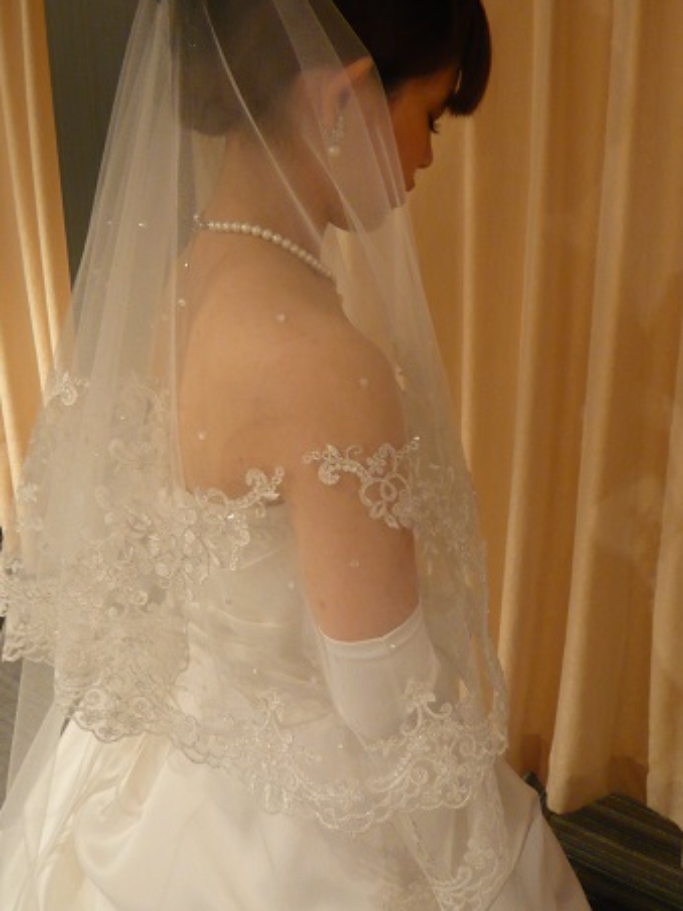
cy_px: 398
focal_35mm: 33
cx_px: 314
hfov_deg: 42.9
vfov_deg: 55.2
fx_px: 868
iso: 200
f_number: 2.8
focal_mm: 4.6
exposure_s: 1/8
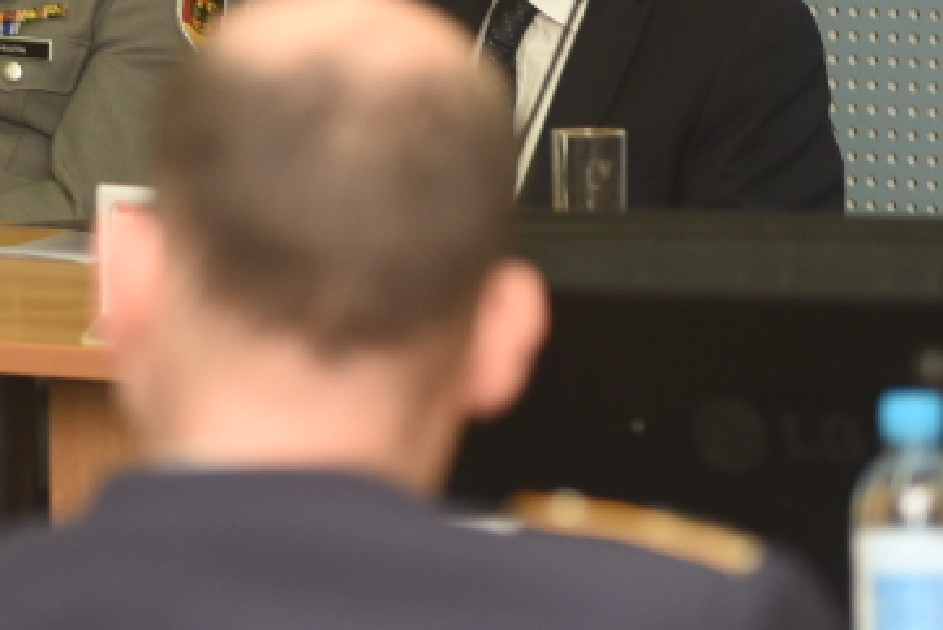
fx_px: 11718
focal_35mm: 447
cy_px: 0
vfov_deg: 3.1
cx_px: -1091
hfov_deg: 4.5
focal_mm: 100
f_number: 3.5
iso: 400
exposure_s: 1/60
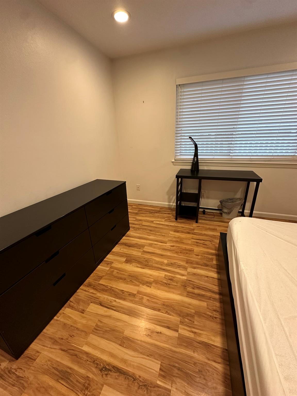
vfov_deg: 102.1
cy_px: 198
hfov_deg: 85.7
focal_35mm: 14
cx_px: 148
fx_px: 160
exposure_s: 1/60
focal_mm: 2.22
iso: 250
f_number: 2.2
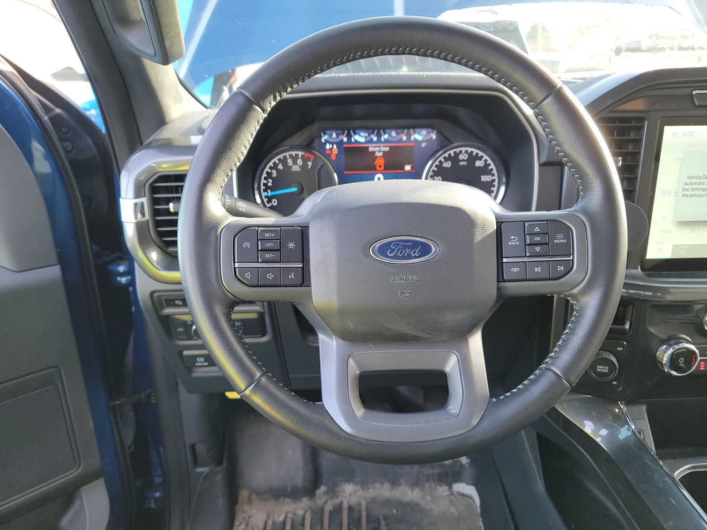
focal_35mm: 24
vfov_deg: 56.8
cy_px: 265
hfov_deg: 71.6
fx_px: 490
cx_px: 354
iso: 142
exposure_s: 1/59
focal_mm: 6.7
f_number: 1.8
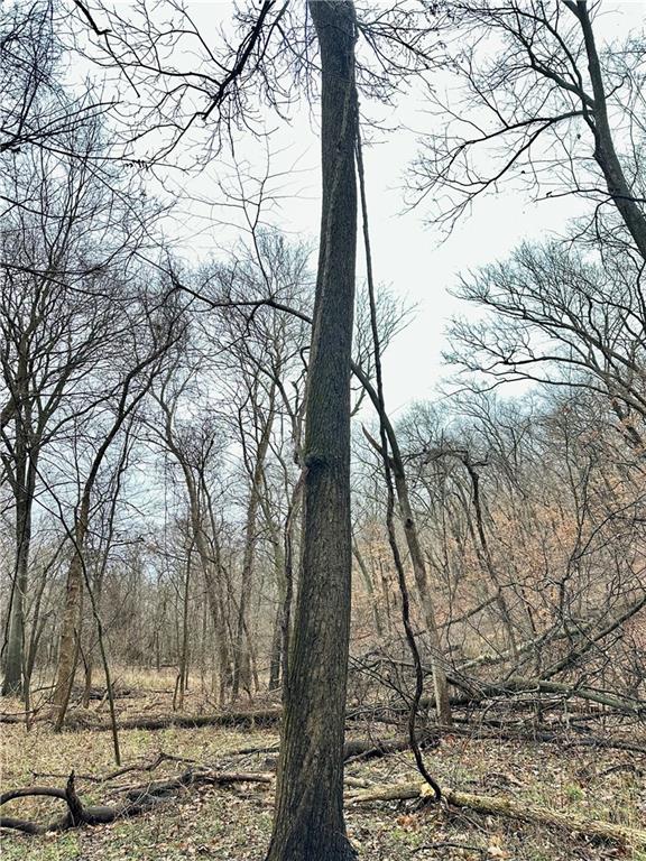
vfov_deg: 71.6
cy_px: 430
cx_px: 323
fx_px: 597
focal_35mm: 24
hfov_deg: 56.8
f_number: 1.78
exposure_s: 1/121
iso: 160
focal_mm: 6.86
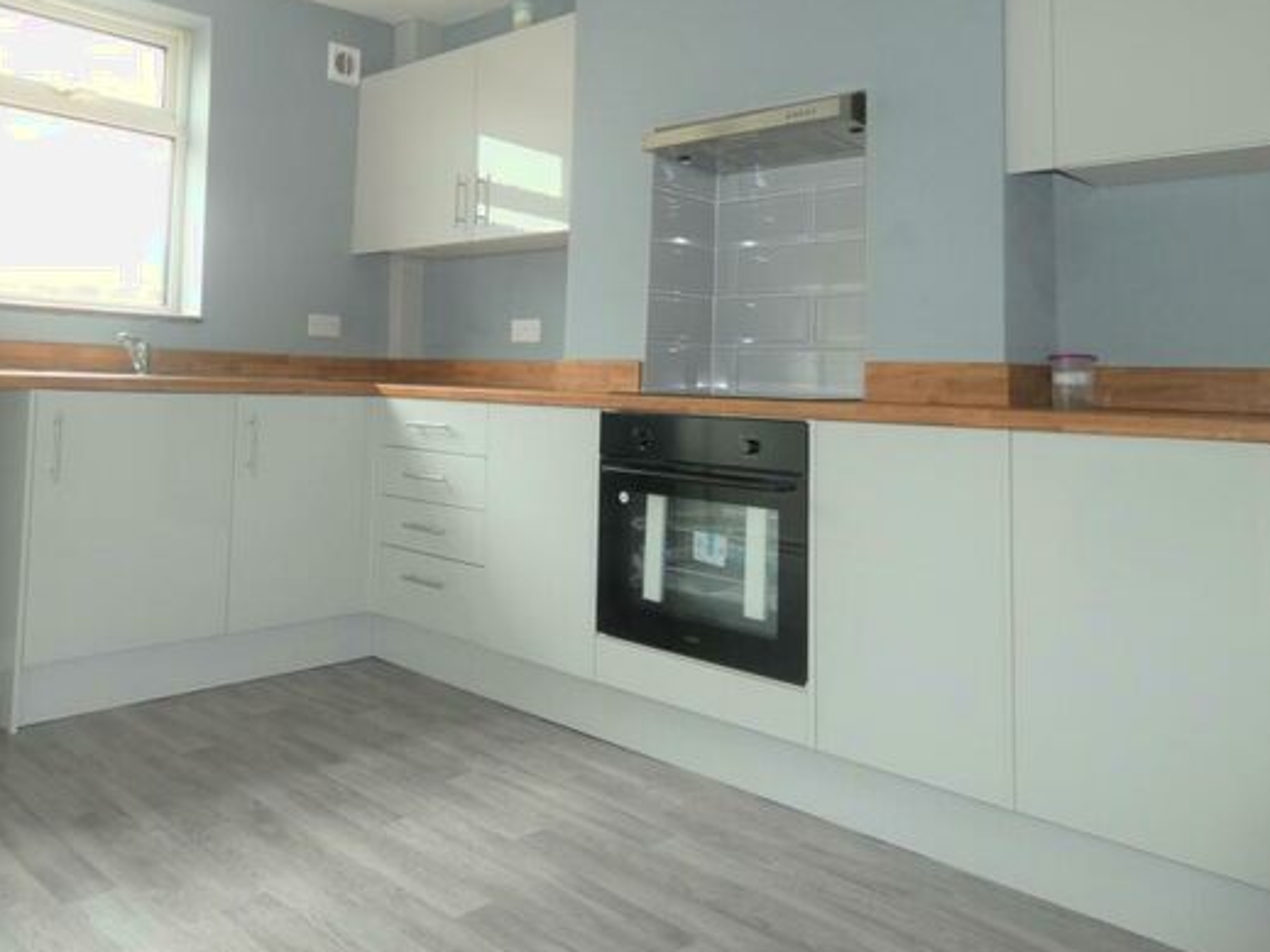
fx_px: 990
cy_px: 319
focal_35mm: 27
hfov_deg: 63.9
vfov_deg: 50.4
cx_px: 440
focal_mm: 3.6
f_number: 2.8
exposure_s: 1/60
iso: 200
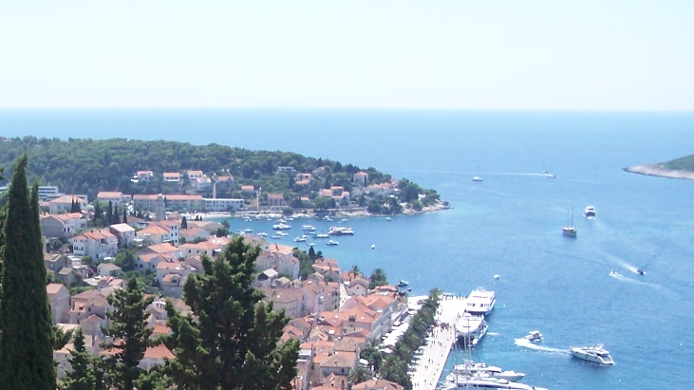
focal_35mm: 68
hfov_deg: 30.2
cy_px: 296
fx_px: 1251
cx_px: 129
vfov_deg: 17.6
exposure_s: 1/500
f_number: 4
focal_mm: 6.3
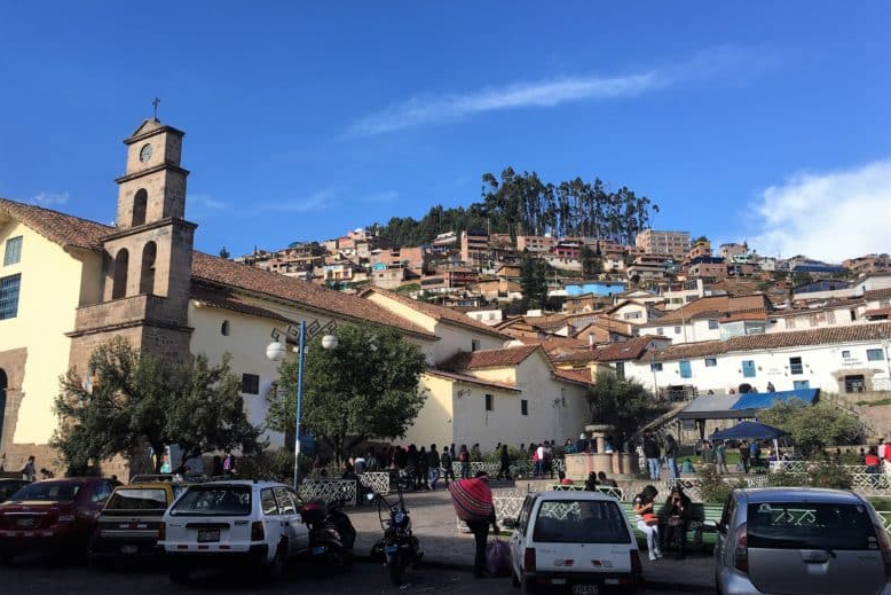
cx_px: 435
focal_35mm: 31
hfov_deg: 60.3
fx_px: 767
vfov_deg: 42.3
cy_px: 267
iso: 25
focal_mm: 4.15
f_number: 2.2
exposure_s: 1/905
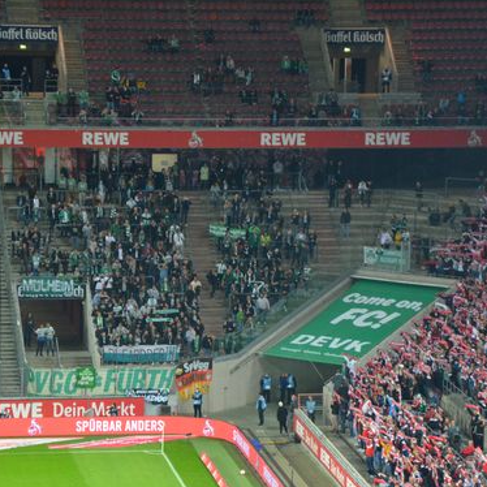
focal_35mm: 204
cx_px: 242
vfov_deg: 8.6
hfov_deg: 8.6
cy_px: 244
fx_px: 3241
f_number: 5.6
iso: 2500
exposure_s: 1/125
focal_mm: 105
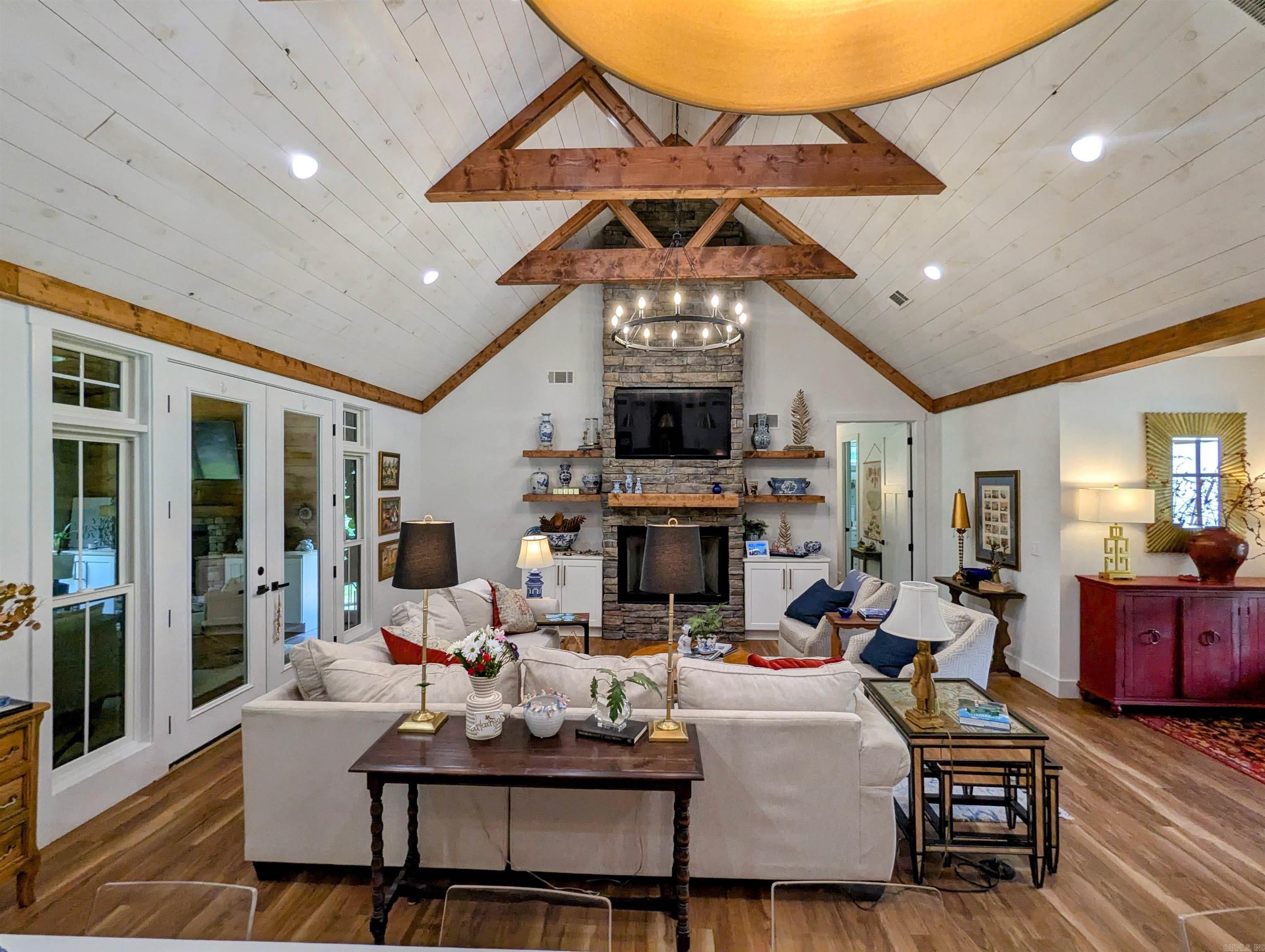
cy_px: 476
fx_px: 586
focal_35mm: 16
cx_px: 632
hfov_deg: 94.4
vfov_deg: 78.2
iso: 173
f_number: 2.2
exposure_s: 1/120
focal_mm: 2.35
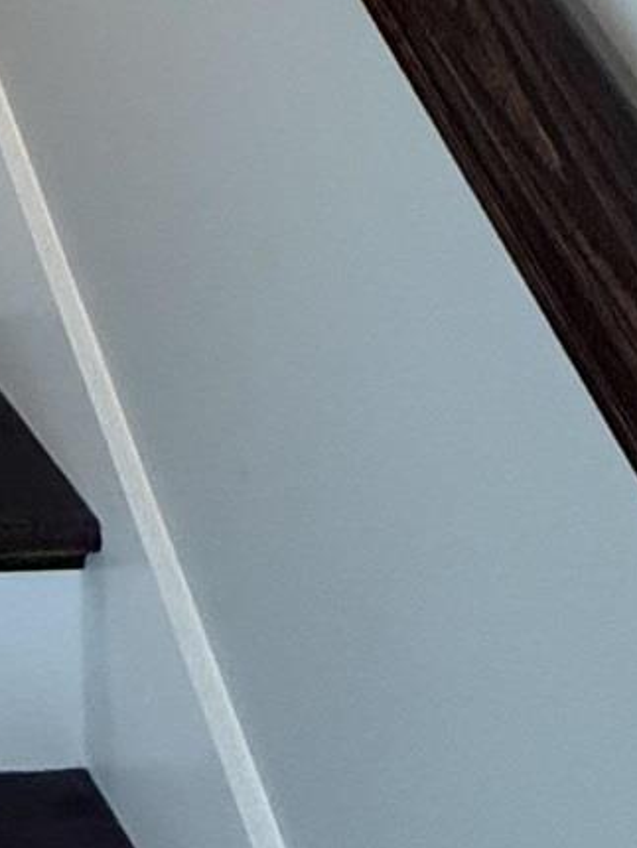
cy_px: -601
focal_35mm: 75
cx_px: -663
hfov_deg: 15.4
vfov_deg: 20.1
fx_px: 1838
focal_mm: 2.22
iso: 640
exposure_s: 1/60
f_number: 2.2
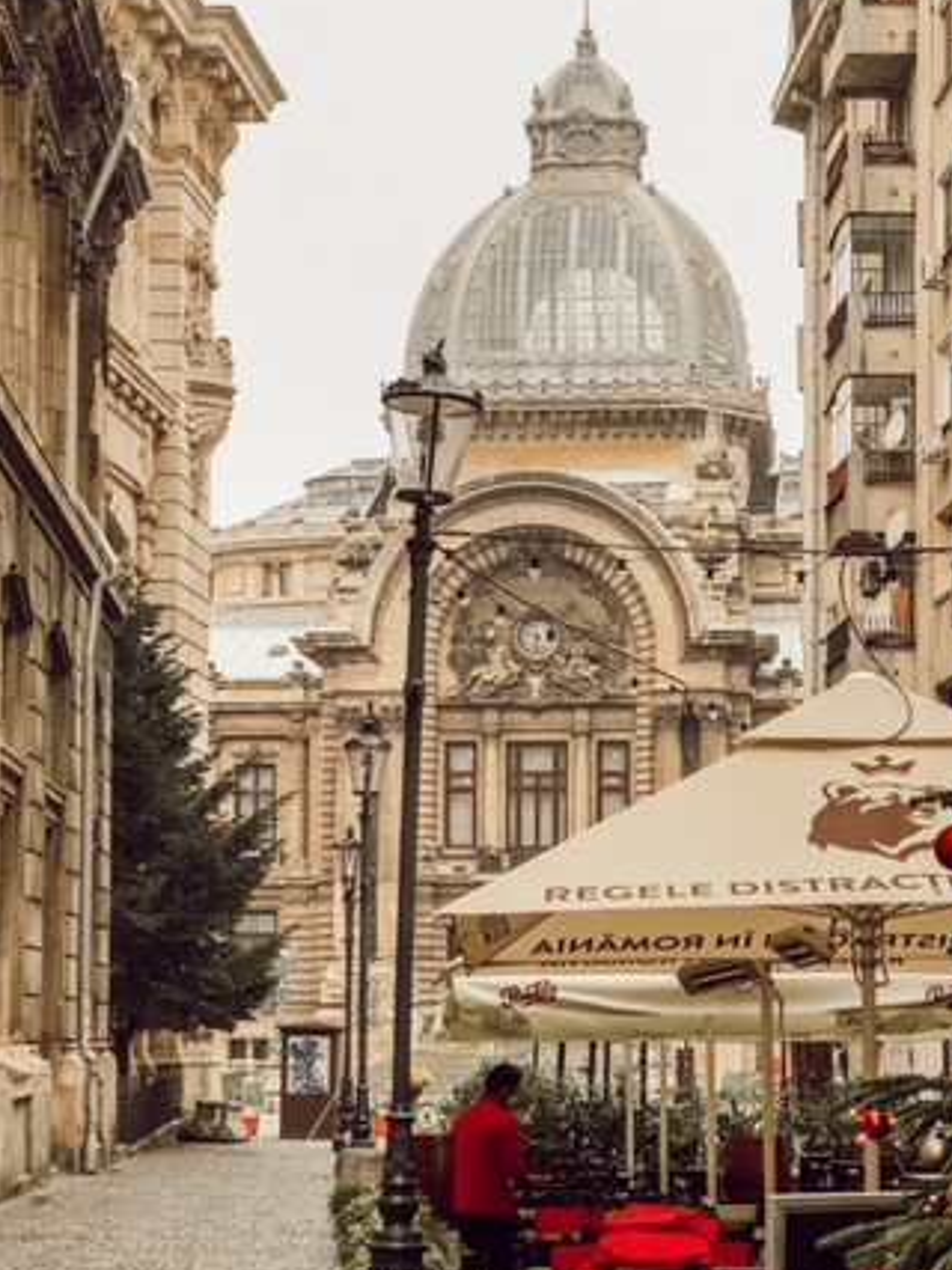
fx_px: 2862
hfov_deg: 18.8
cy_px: 863
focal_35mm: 78
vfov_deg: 24.9
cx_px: 660
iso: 16
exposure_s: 1/110
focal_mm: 6
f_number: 2.4
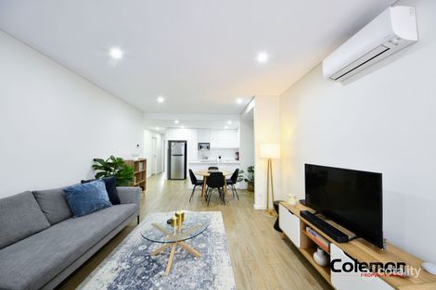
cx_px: 218
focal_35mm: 12
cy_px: 145
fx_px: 145
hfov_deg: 112.6
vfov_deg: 90.0
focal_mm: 8
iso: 100
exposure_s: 1/1.3
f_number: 13
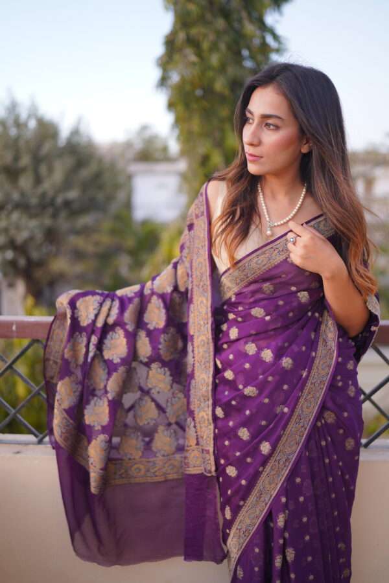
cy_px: 292
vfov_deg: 54.4
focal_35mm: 35
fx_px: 567
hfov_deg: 37.9
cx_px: 194
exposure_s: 1/125
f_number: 1.4
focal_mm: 35
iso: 400
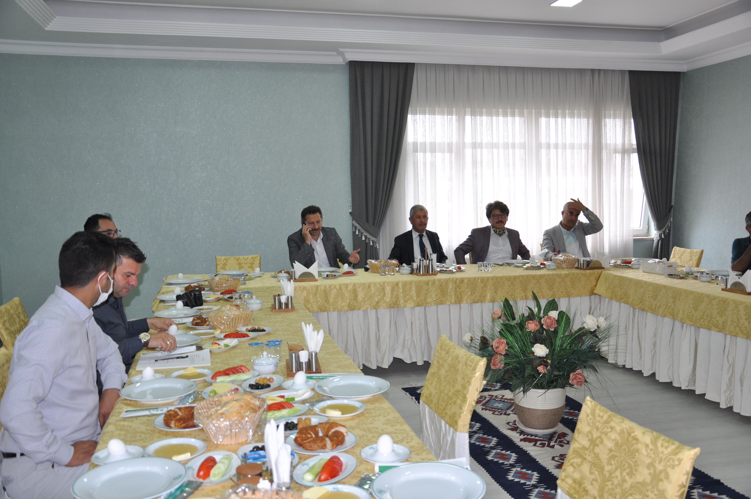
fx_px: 688
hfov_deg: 57.3
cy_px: 250
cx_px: 376
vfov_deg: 39.9
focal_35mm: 33
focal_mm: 22
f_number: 3.8
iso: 400
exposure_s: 1/160
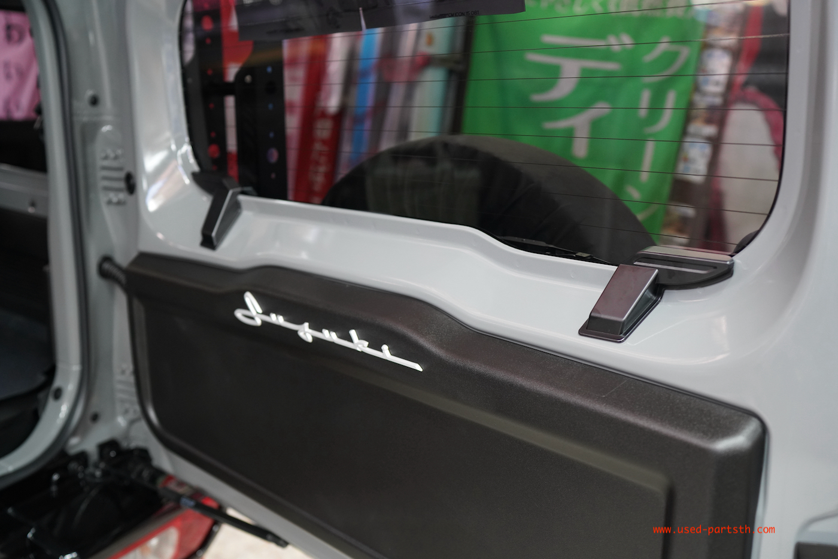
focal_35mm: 35
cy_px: 280
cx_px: 419
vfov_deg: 37.9
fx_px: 815
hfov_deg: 54.4
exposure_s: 1/60
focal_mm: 35
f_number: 2.8
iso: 1600
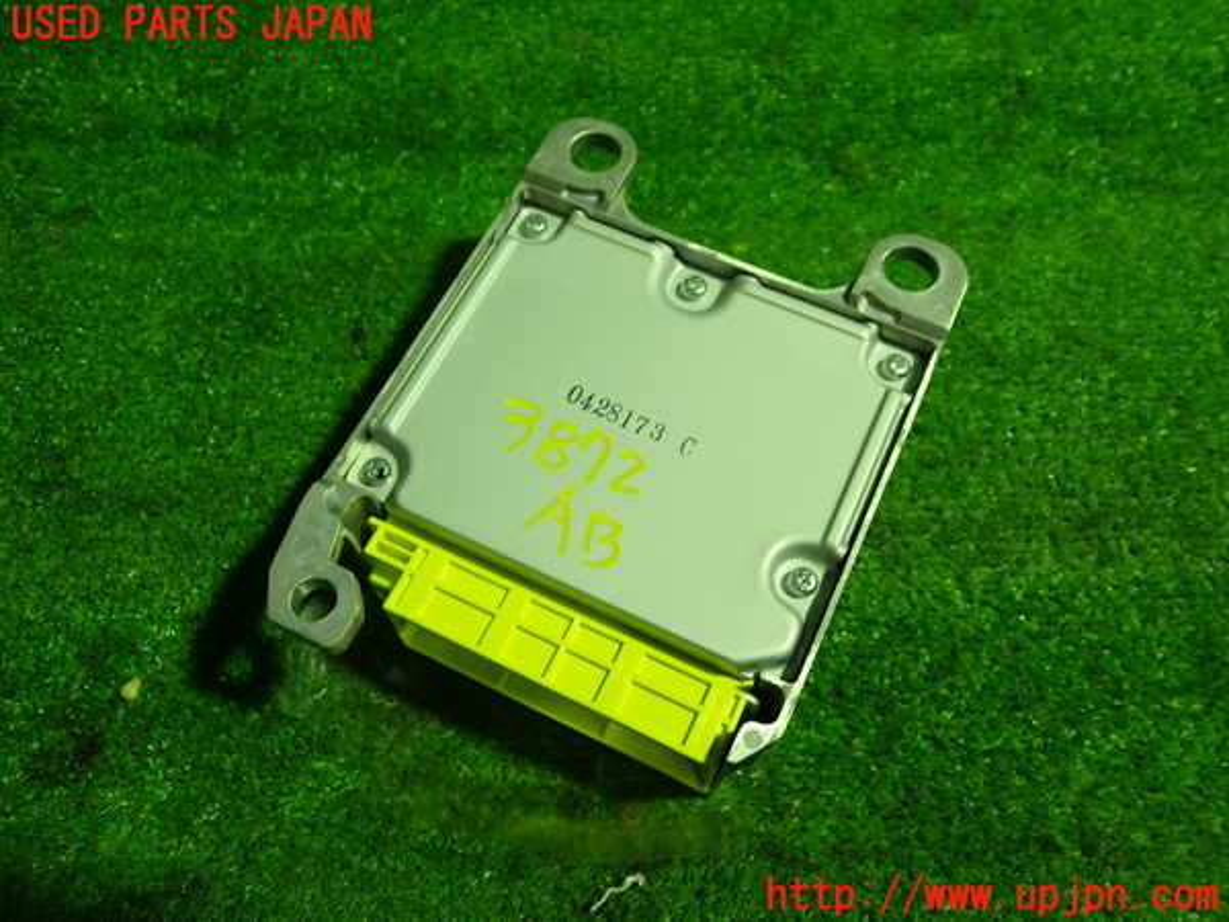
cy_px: 461
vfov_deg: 46.8
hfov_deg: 60.0
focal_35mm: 30
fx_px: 1065
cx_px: 614
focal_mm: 5.4
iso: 200
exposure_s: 1/40
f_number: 2.3
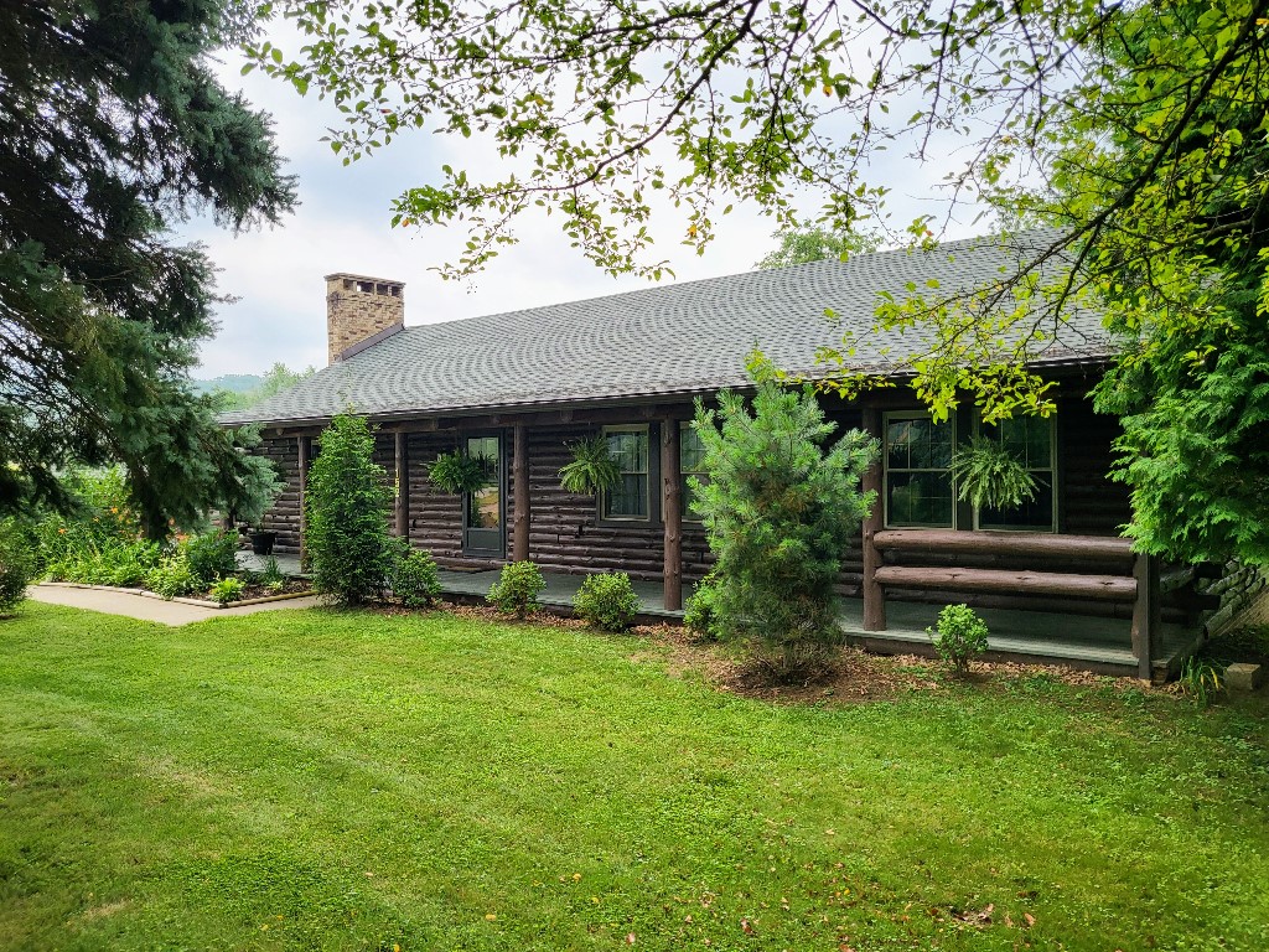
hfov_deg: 67.3
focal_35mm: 26
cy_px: 476
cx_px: 634
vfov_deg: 53.1
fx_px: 953
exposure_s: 1/1139
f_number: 1.8
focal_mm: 4.25
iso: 50
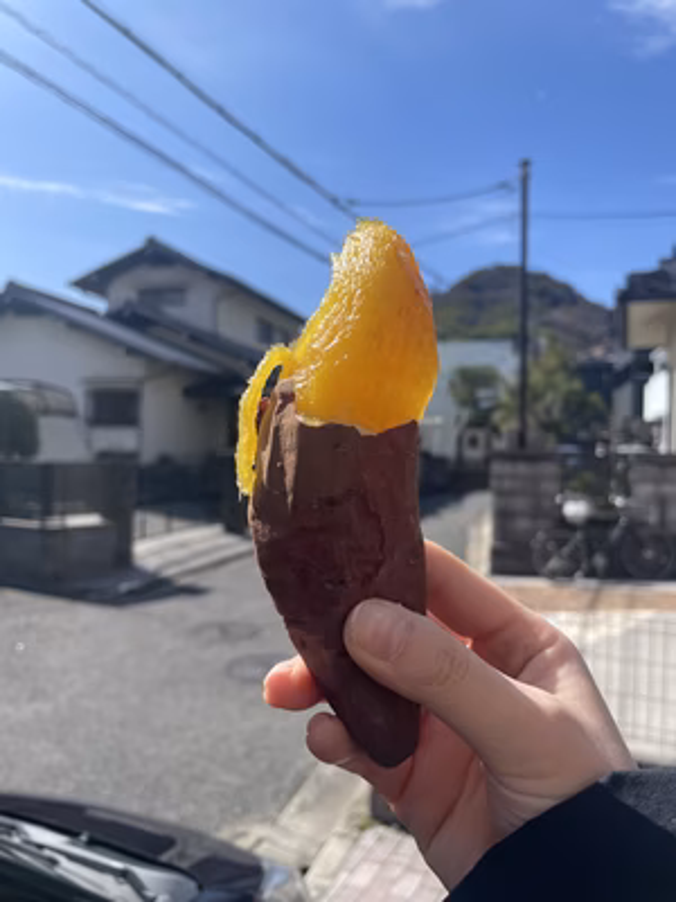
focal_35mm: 26
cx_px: 338
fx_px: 677
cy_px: 451
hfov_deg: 53.1
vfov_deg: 67.3
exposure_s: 1/3509
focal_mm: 4.2
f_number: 1.6
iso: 32
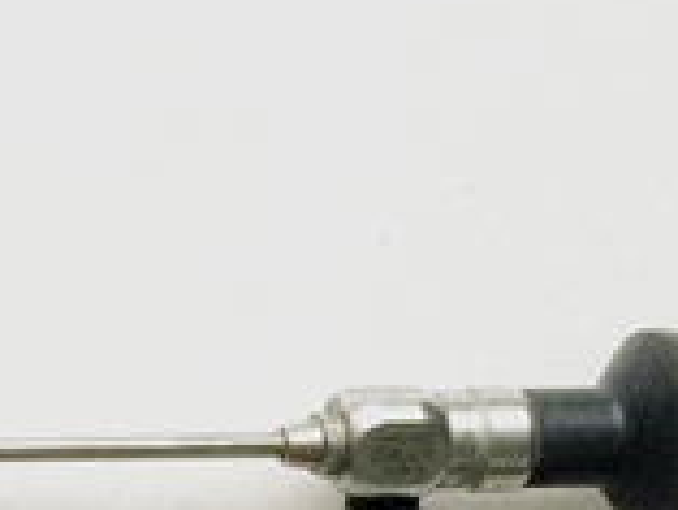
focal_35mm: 118
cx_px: -492
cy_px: 419
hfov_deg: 14.8
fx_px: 2313
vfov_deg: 12.5
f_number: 2.2
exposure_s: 1/33
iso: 40
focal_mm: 4.15
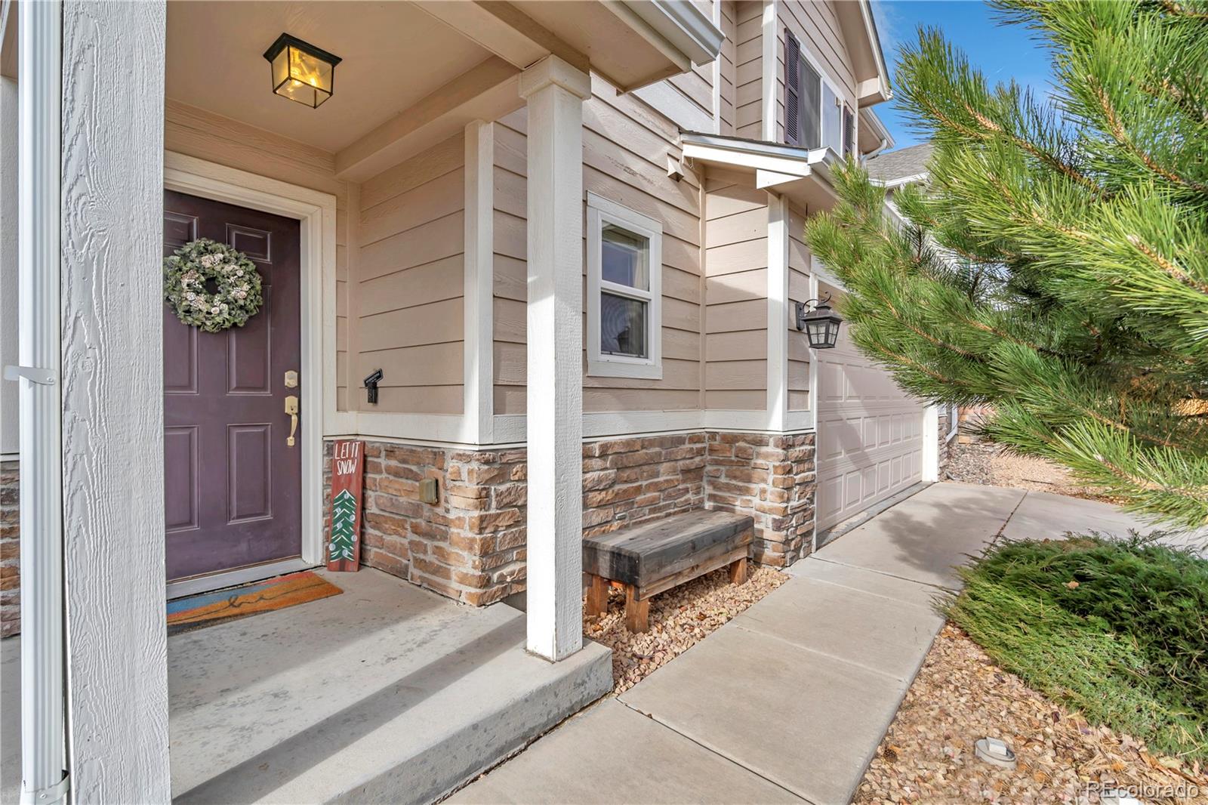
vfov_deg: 73.7
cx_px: 604
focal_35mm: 16
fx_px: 537
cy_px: 402
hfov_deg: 96.7
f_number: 9
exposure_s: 1/125
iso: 100
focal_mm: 16
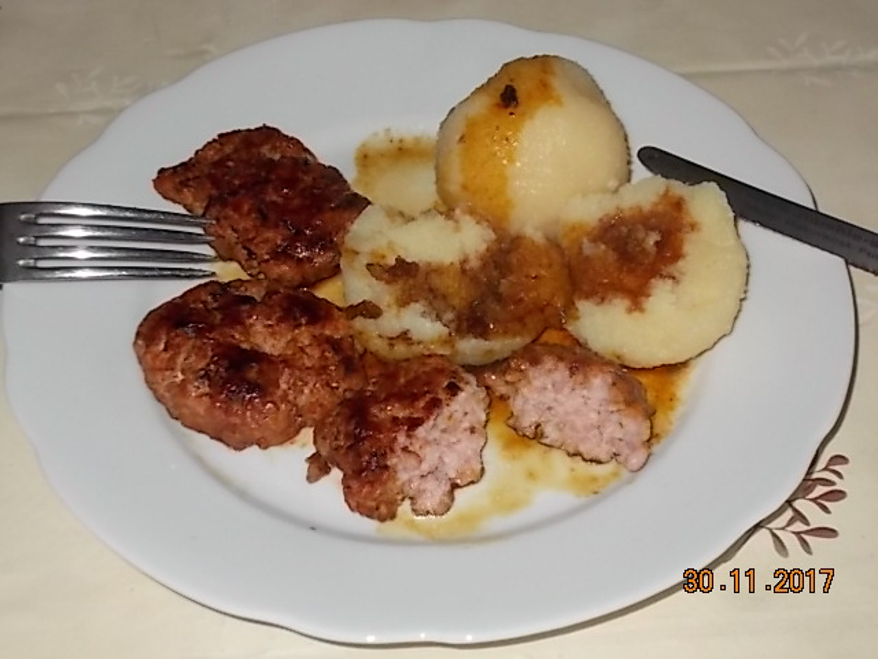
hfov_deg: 29.4
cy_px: 330
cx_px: 439
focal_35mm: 66
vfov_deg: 22.3
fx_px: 1674
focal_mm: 11.8
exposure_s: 1/60
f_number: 5.3
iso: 200
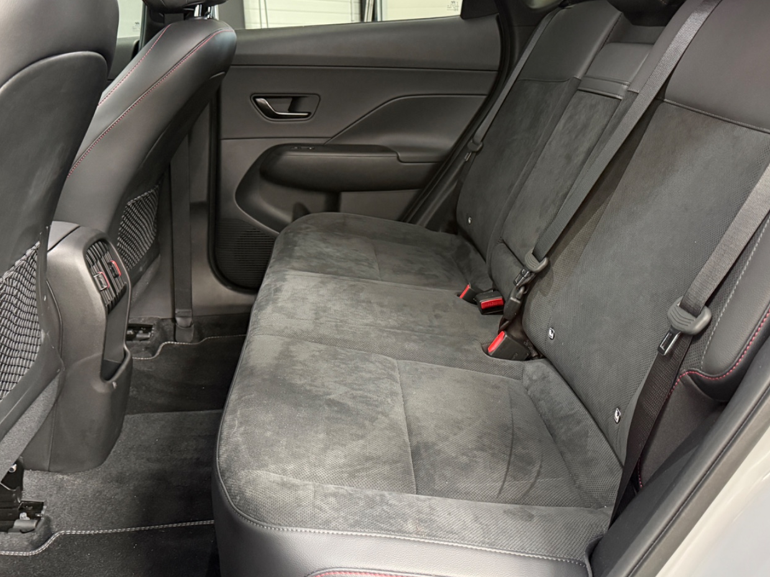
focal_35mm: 31
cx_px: 406
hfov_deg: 58.3
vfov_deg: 45.1
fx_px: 689
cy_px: 217
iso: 1000
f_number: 1.78
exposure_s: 1/33
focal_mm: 6.76
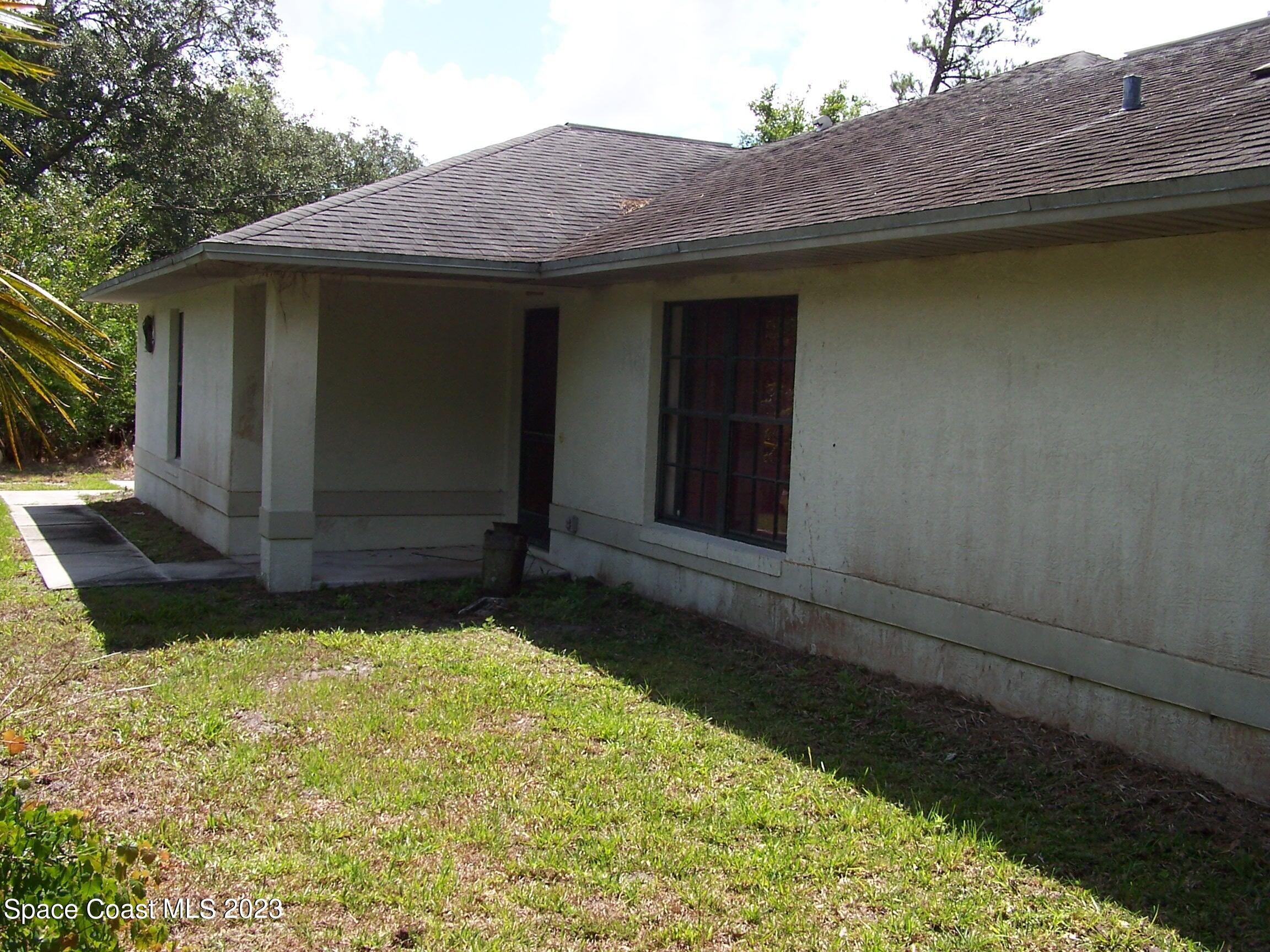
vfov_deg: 37.7
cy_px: 476
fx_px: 1394
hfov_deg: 49.0
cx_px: 635
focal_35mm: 38
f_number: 4
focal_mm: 6.3
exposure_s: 1/500
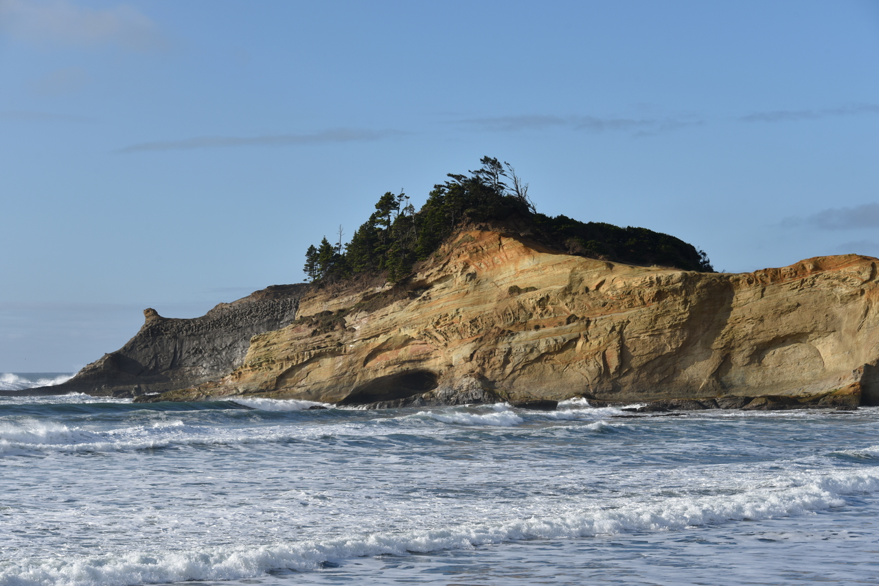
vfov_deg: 14.9
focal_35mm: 92
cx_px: 440
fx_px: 2247
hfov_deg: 22.1
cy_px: 293
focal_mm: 92
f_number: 9
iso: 100
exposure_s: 1/320
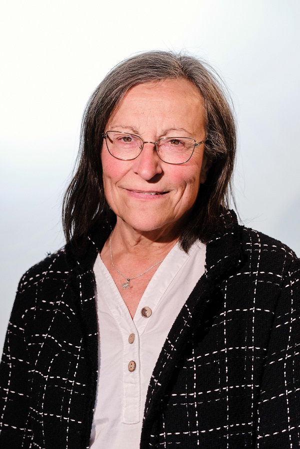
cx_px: 150
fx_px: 1687
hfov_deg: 10.2
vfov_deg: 15.2
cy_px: 224
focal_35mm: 135
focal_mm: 90
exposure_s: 1/200
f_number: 2.8
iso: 320
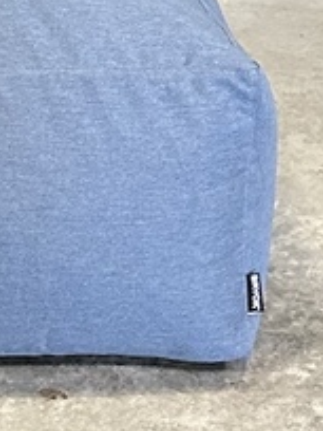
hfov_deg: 9.5
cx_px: -84
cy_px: -555
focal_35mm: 154
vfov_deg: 11.1
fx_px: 1916
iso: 640
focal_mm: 6.86
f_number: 1.78
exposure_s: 1/50
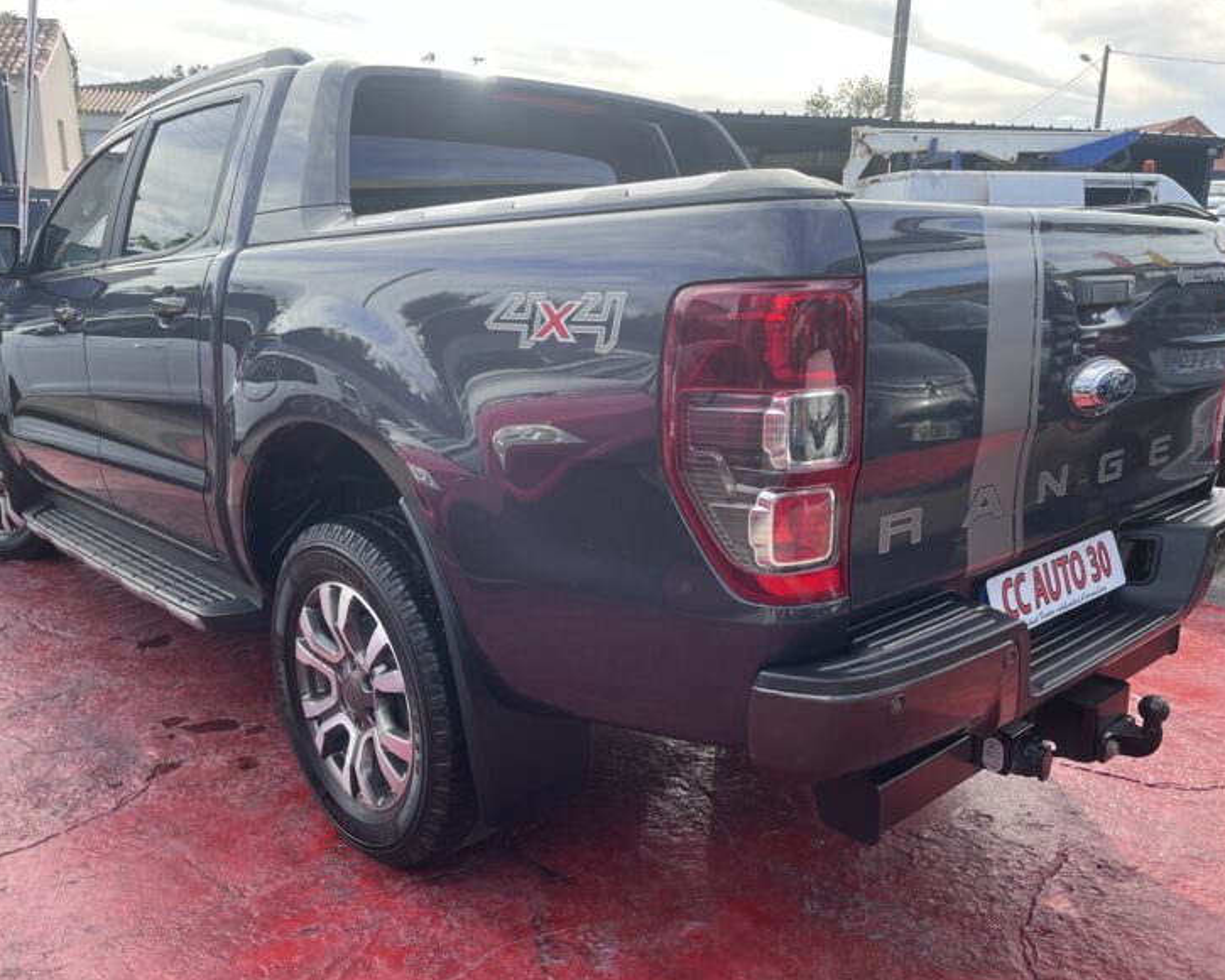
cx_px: 595
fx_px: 1015
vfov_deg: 51.5
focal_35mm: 28
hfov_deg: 62.2
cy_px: 504
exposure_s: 1/517
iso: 50
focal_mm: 5.1
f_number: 1.6
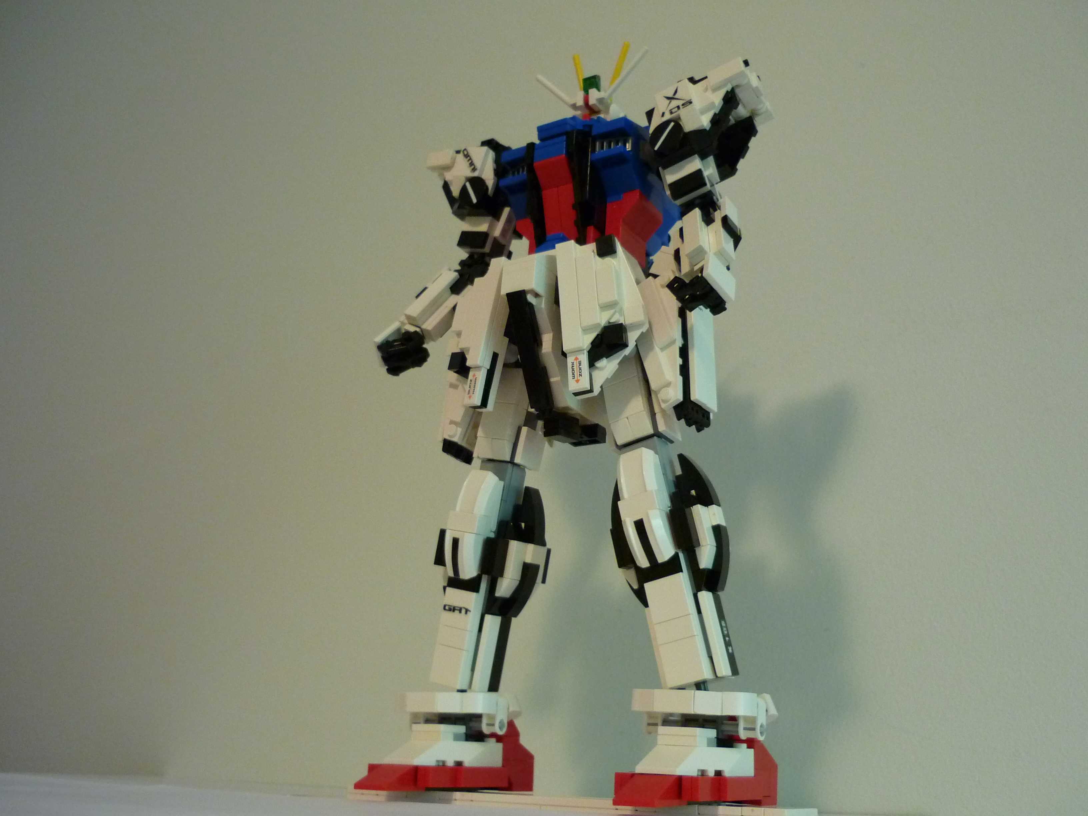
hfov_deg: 55.4
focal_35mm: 33
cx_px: 544
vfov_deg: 42.9
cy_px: 408
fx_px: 1037
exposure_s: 1/13
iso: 400
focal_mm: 5.5
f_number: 2.8
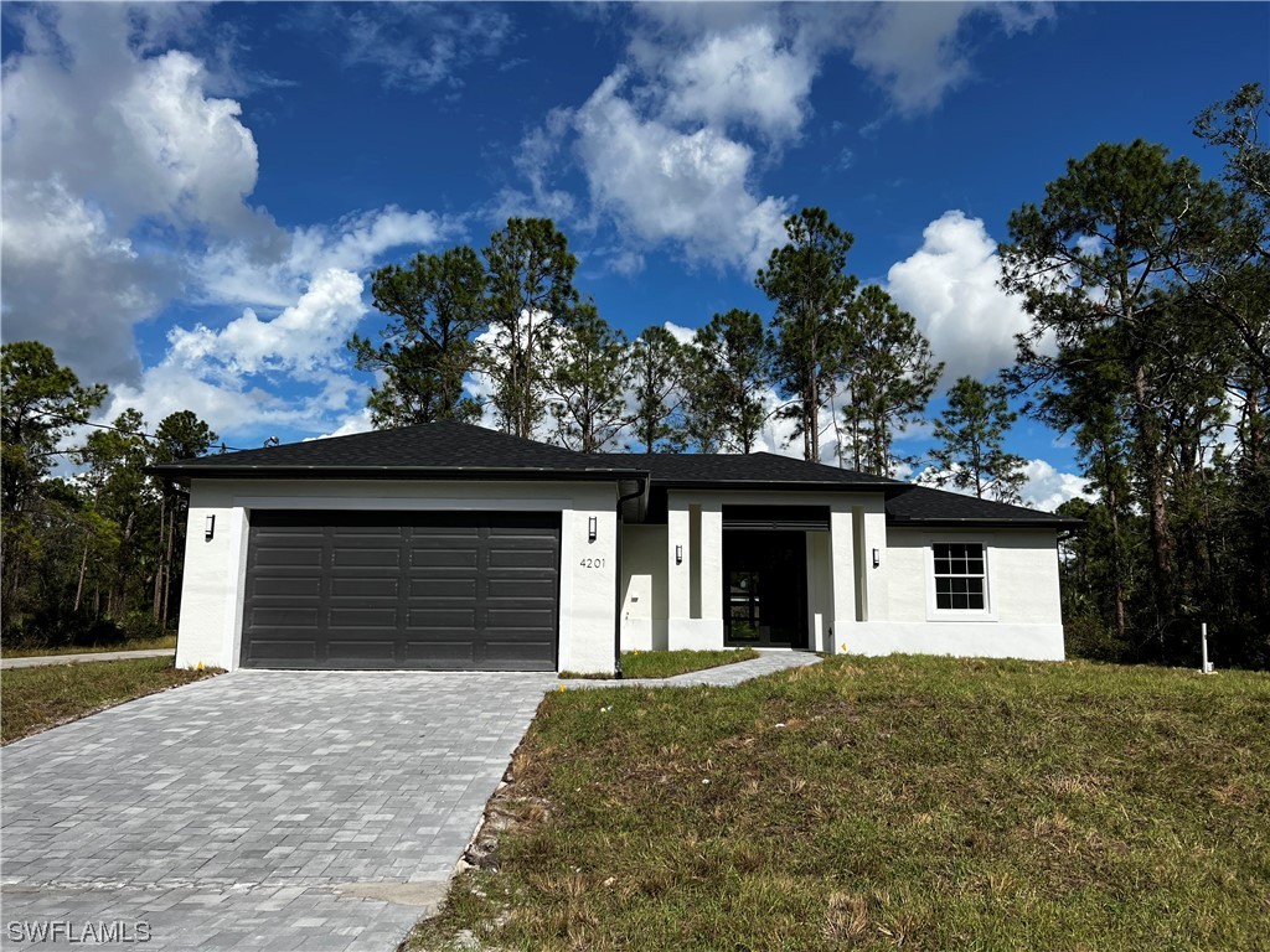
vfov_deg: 53.1
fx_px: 954
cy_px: 476
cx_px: 635
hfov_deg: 67.3
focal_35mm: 26
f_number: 1.5
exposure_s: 1/8000
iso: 50
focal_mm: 5.7
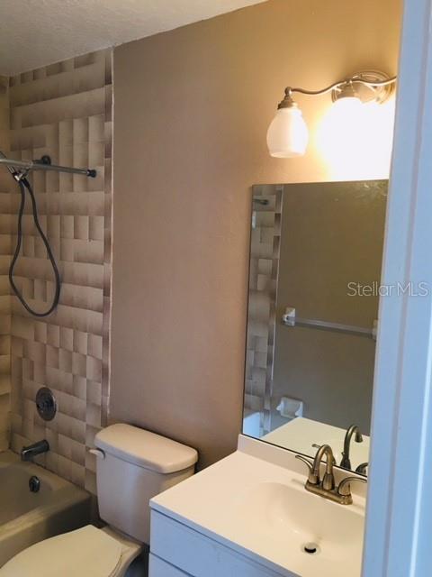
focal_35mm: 29
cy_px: 288
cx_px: 216
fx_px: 483
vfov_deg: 61.7
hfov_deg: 48.2
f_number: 2.2
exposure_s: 1/30
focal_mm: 4.15
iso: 40
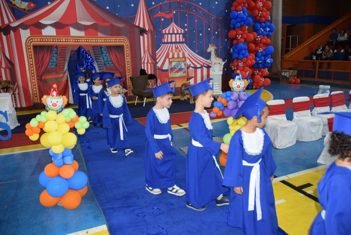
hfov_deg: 67.3
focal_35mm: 27
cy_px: 118
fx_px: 263
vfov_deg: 48.0
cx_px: 176
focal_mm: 18
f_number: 3.5
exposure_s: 1/60
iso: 1250
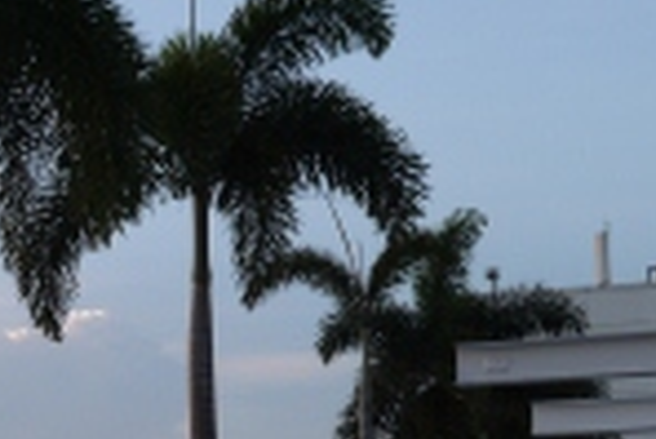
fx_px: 1952
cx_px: -213
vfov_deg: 12.4
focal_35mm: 107
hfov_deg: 17.8
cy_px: 599
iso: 160
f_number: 5.6
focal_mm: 17
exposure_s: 1/160
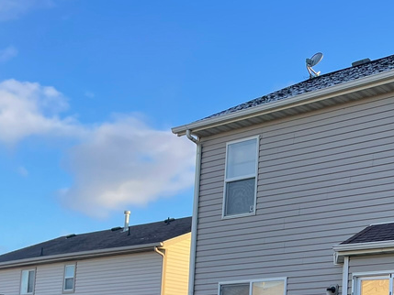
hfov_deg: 28.2
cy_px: 299
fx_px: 706
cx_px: 439
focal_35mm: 62
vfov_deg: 22.7
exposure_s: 1/654
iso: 32
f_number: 1.6
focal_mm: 4.2
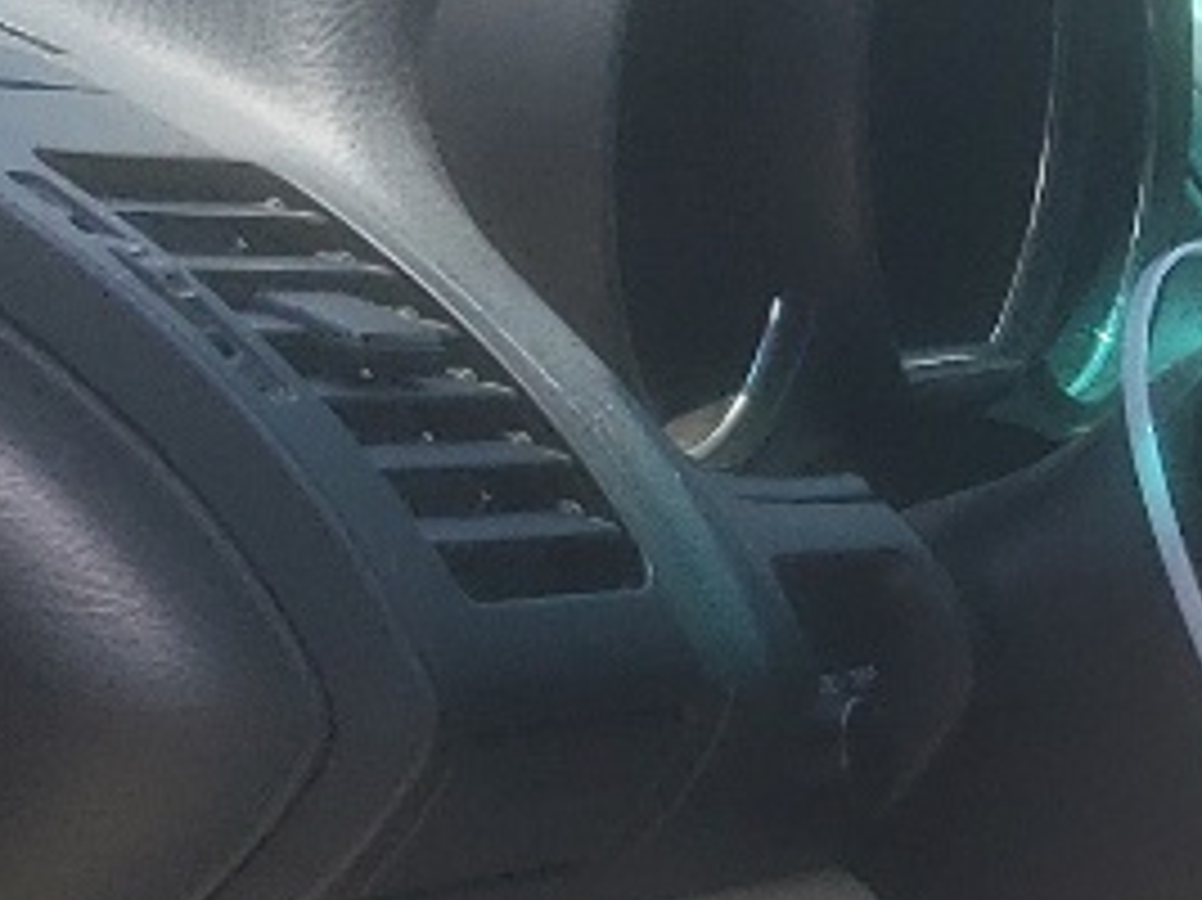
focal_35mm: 156
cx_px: 2908
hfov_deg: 10.8
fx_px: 5414
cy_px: 1215
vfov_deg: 9.3
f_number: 1.5
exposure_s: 1/1000
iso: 50
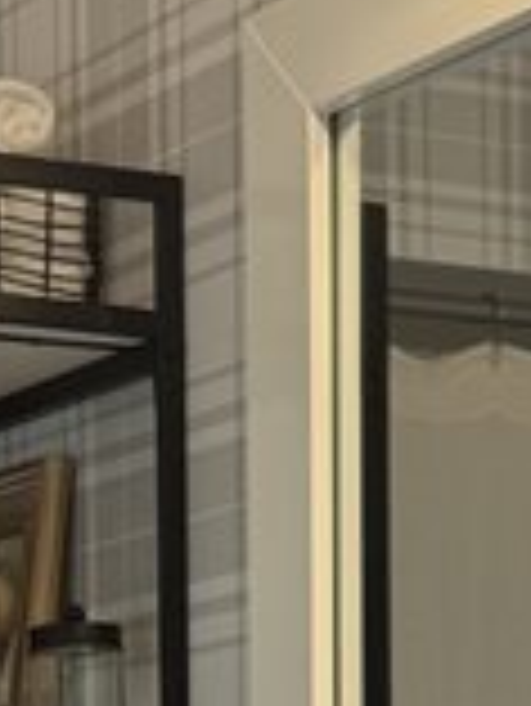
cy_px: 1223
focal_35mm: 147
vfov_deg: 12.4
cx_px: 45
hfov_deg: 10.1
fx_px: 3003
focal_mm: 6.76
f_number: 1.78
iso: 64
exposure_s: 1/120
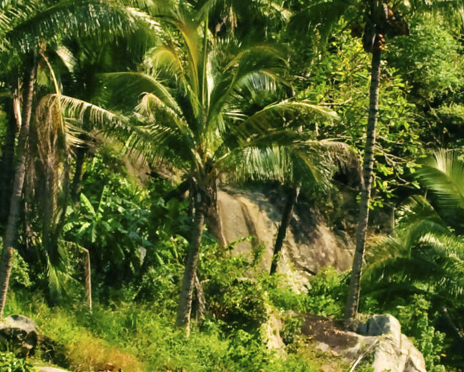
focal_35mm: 185
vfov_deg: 8.4
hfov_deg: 10.4
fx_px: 2541
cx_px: 305
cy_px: 250
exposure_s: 1/200
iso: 200
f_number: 9
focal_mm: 22
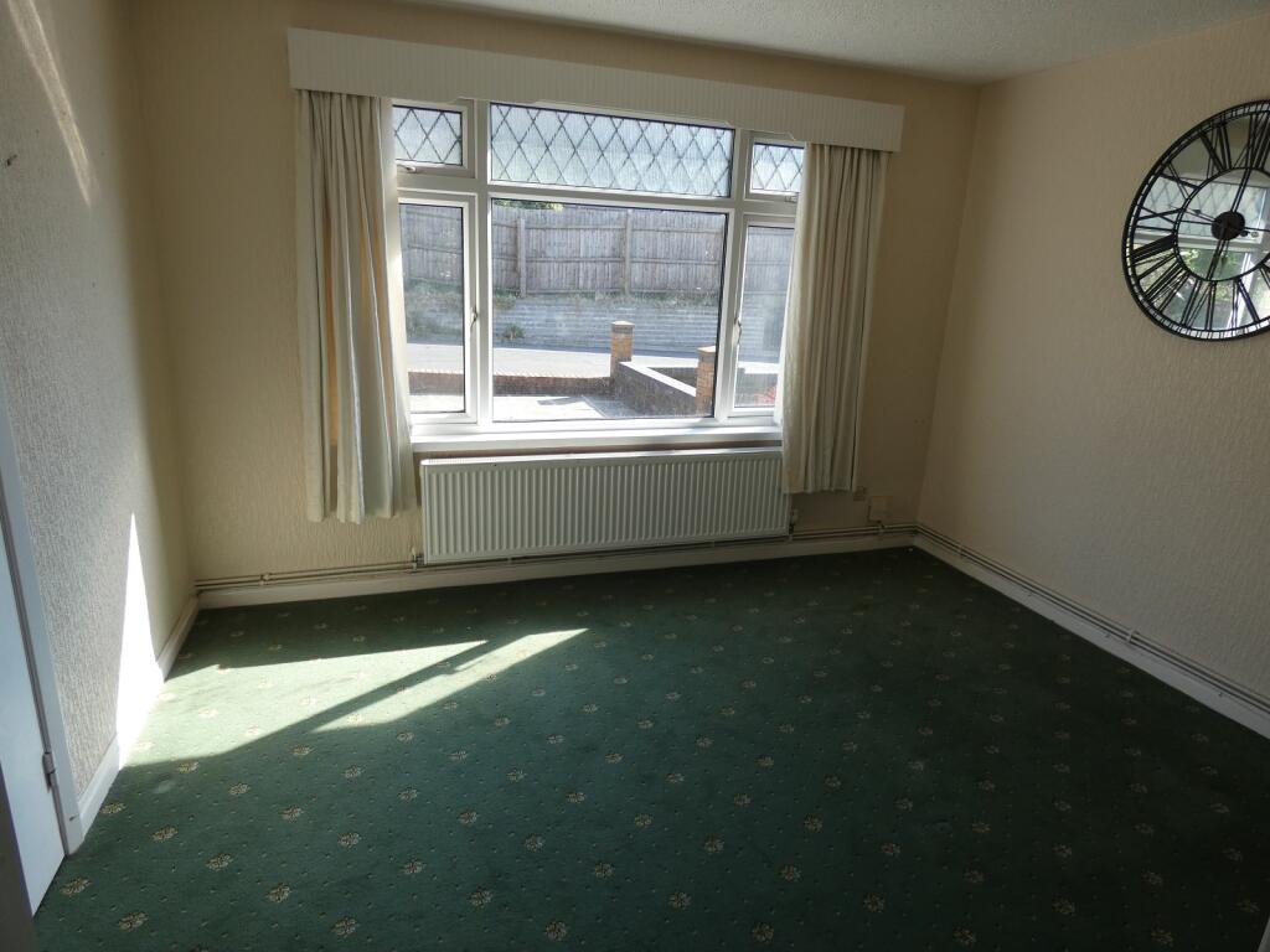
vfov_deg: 66.0
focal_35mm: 20
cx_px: 635
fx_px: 734
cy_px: 476
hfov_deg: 81.7
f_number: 2.8
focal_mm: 3.6
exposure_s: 1/200
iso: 80
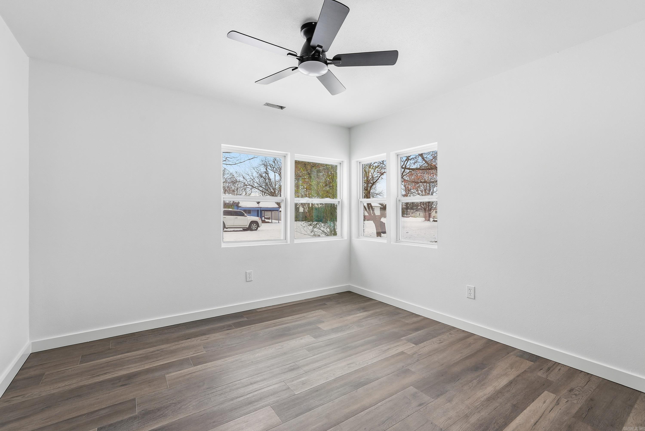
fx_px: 296
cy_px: 216
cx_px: 322
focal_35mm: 16
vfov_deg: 72.1
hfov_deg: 94.9
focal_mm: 16.5
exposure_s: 1/50
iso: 250
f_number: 9
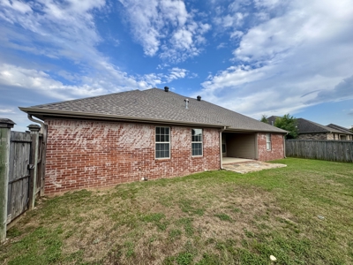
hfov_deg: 102.1
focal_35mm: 14
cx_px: 176
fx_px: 143
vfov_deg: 85.7
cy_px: 132
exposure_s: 1/1020
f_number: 2.2
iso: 50
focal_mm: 2.22
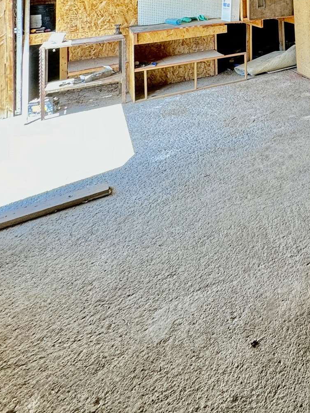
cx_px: 342
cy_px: -56
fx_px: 382
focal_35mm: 32
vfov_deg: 42.5
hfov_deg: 37.1
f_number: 2.2
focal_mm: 2.22
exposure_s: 1/99
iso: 125
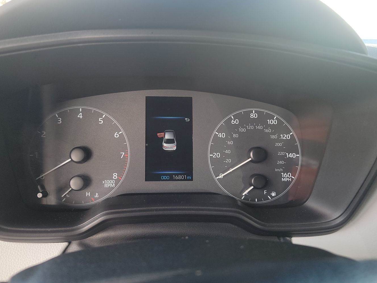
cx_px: 177
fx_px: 316
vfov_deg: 48.2
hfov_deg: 61.6
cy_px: 137
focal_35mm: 29
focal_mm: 6.7
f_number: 1.8
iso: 143
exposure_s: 1/59
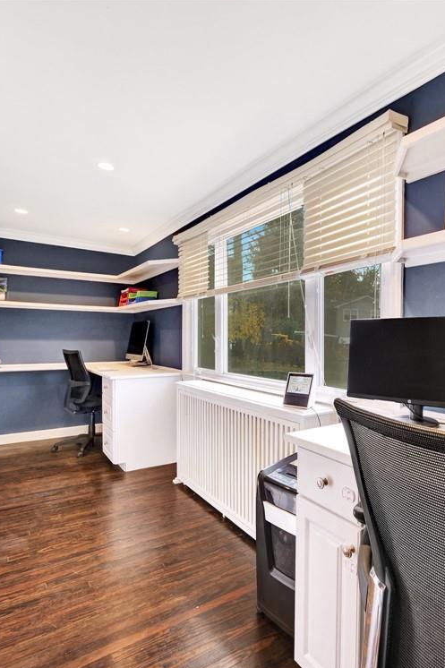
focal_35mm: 20
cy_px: 342
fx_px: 371
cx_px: 293
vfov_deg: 84.0
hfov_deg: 60.6
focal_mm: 7
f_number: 5.6
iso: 400
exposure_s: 1/50
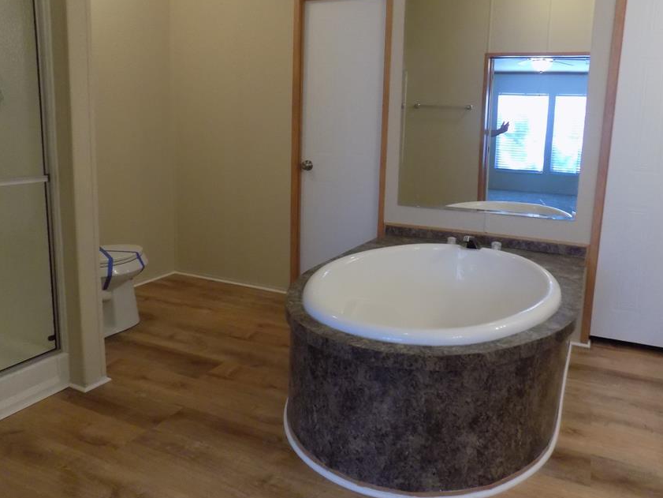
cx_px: 338
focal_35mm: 28
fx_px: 536
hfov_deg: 63.4
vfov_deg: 49.6
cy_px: 219
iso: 320
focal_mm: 4
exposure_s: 1/30
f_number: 3.1
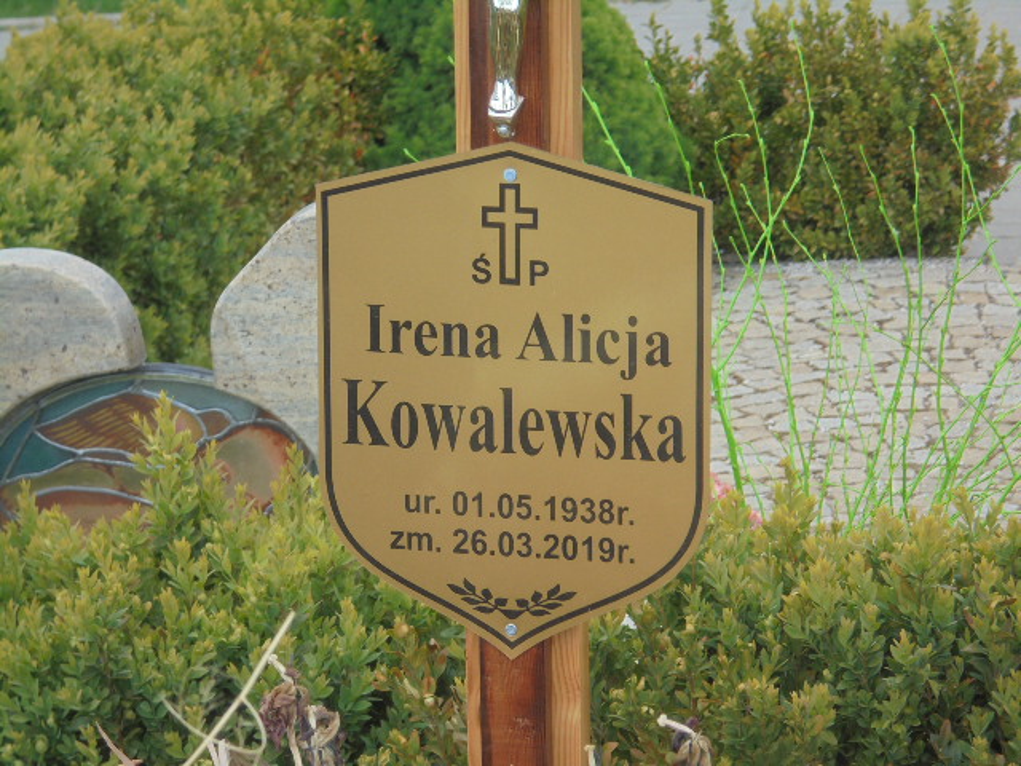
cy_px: 383
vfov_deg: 9.5
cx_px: 510
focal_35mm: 156
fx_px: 4601
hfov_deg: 12.7
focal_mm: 27.6
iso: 100
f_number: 6.5
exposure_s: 1/160
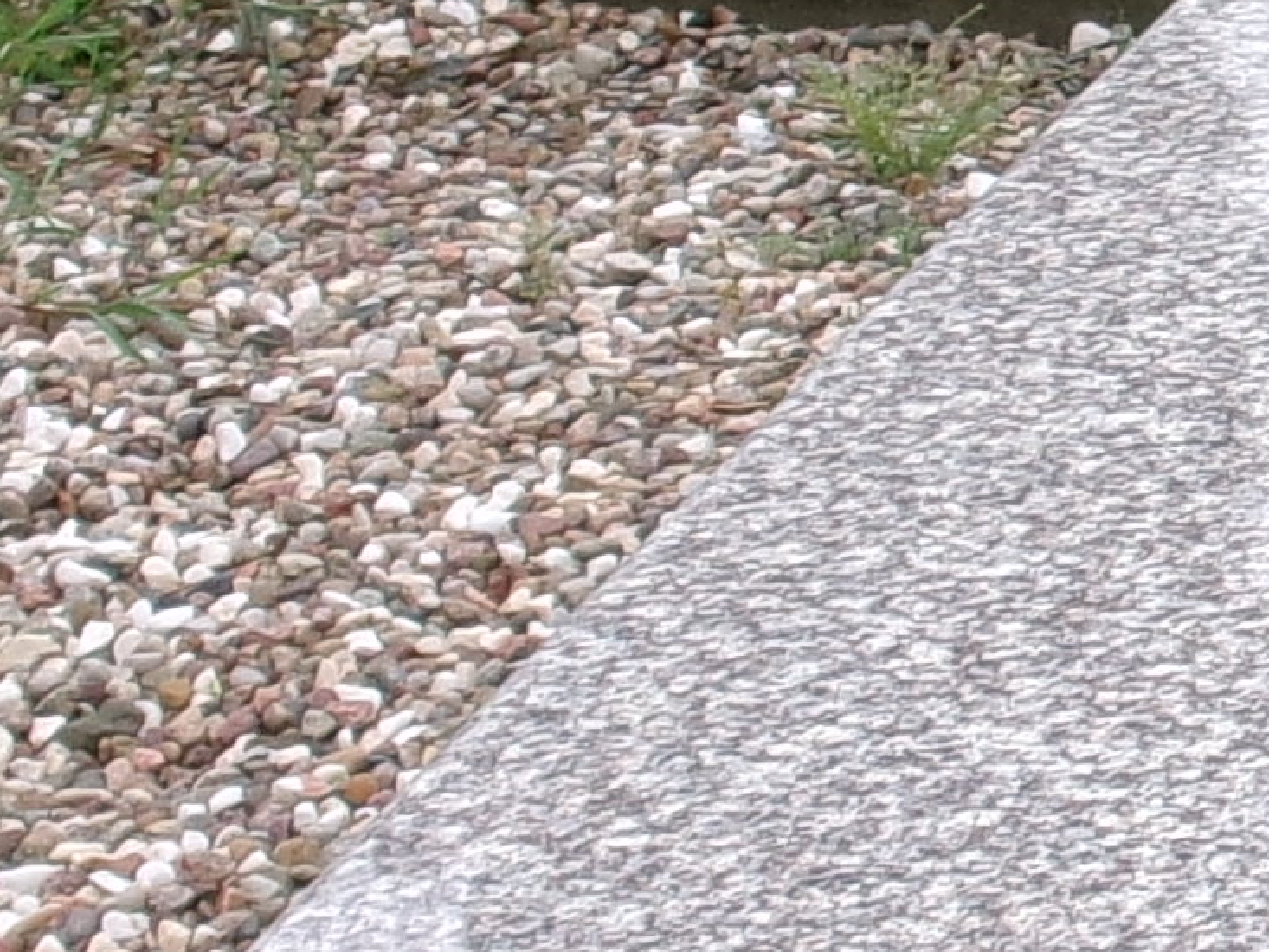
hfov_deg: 10.7
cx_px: 2012
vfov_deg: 8.4
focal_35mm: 176
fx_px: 6453
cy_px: 158
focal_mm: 5.1
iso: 100
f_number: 3.9
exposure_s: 1/52
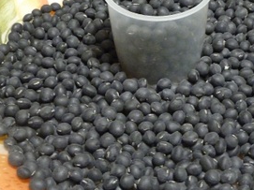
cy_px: 105
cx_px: 177
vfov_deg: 18.9
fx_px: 572
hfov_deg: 24.9
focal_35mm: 78
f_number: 3.7
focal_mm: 7.3
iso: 800
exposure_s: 1/15
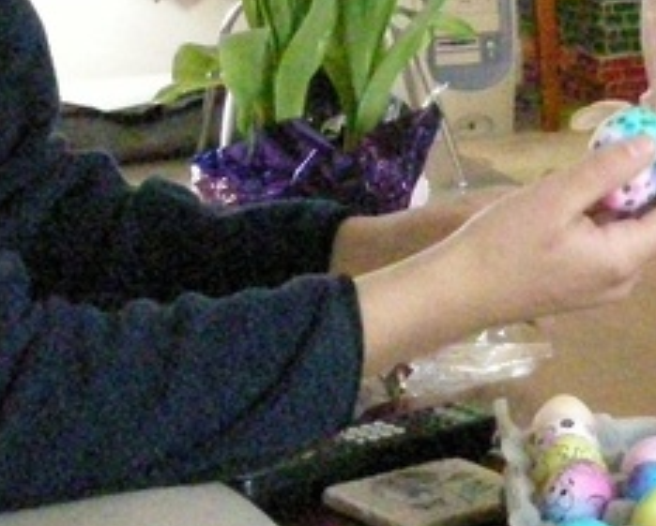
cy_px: 188
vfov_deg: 13.3
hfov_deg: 16.3
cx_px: 586
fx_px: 2255
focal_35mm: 116
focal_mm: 5.8
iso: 1600
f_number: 2.8
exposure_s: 1/132
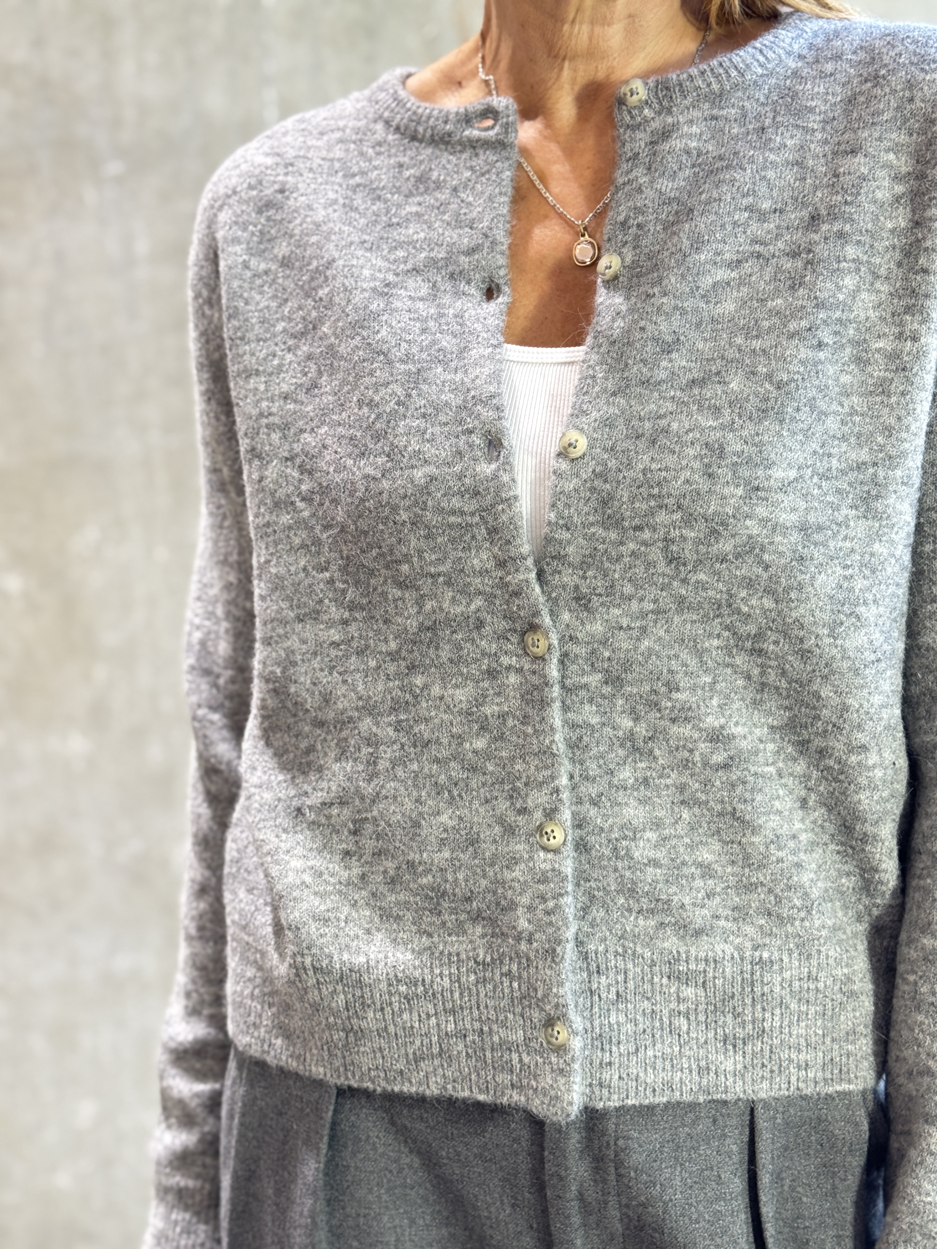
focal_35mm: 48
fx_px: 1732
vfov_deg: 39.7
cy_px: 624
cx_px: 468
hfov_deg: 30.3
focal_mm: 6.76
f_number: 1.78
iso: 100
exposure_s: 1/50
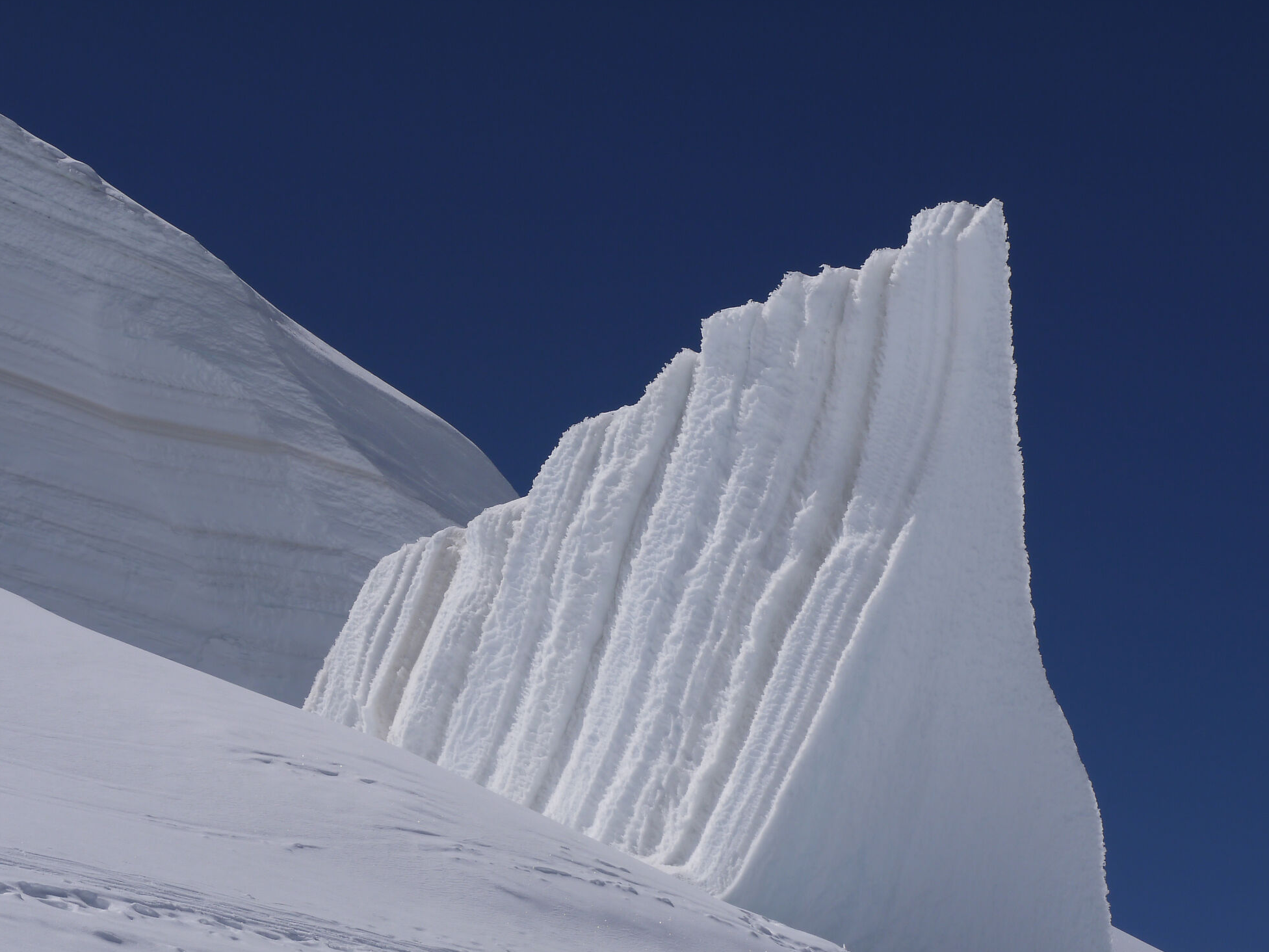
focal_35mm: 91
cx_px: 680
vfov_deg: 16.2
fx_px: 3336
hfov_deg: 21.5
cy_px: 571
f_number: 13
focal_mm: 37
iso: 100
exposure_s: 1/800
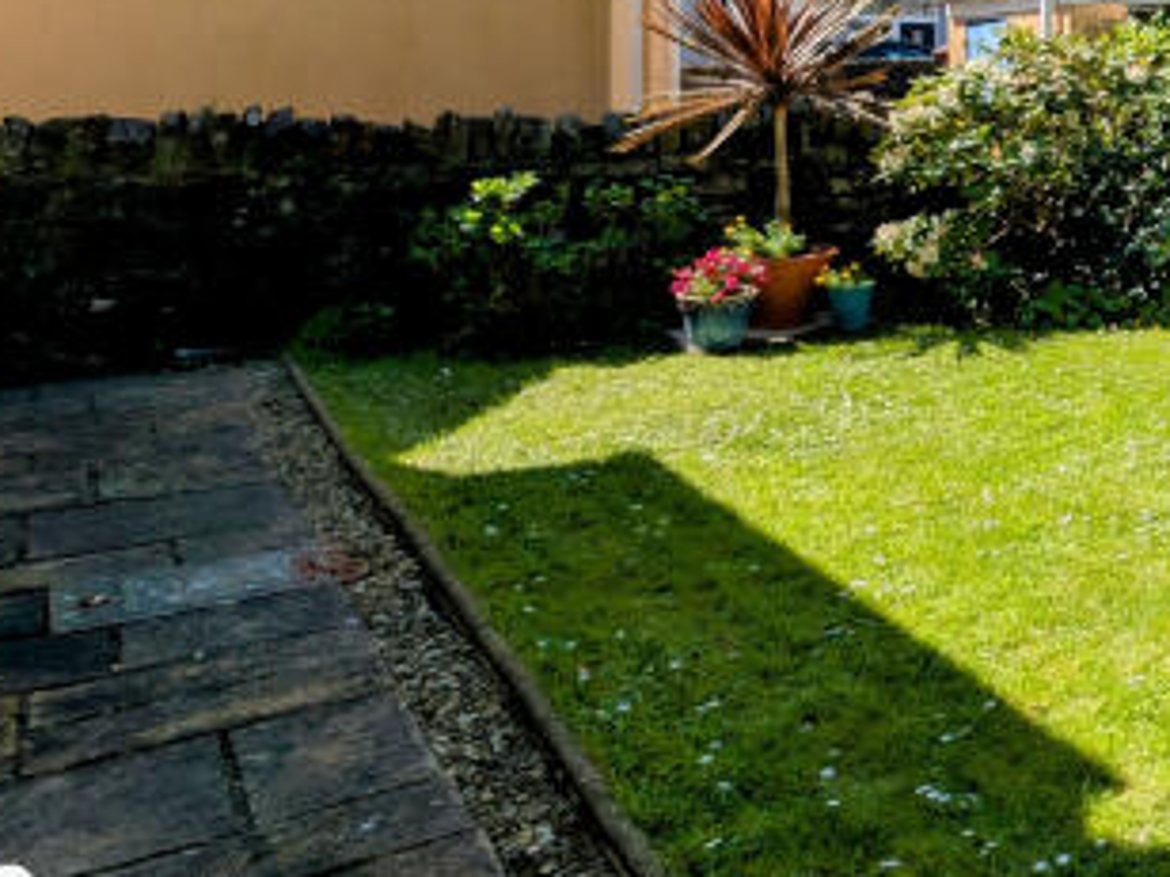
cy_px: 101
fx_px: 1352
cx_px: 1614
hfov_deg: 31.9
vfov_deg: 34.1
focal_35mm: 40
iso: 41
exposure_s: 1/1623
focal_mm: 2.23
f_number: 1.95
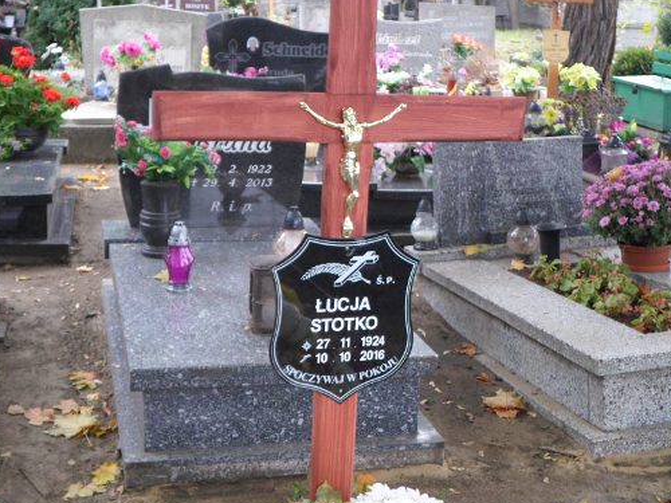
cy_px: 232
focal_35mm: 55
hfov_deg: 34.9
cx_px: 380
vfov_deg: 26.6
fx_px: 1066
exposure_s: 1/45
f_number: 3.2
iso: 120
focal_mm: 7.8
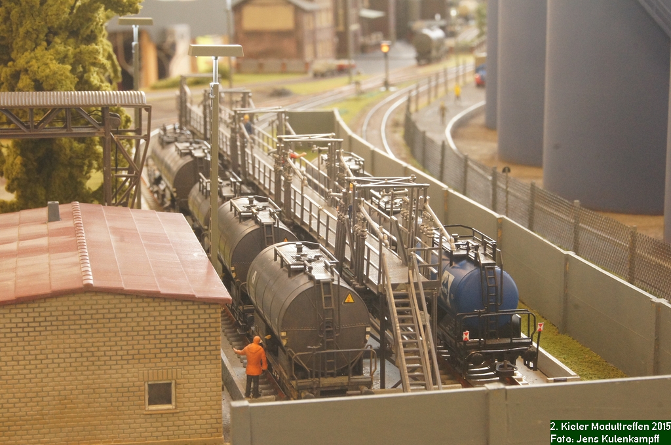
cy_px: 222
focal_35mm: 82
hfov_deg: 24.6
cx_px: 336
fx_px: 1536
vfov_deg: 16.5
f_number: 20
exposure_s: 1/6
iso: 1600
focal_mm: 55
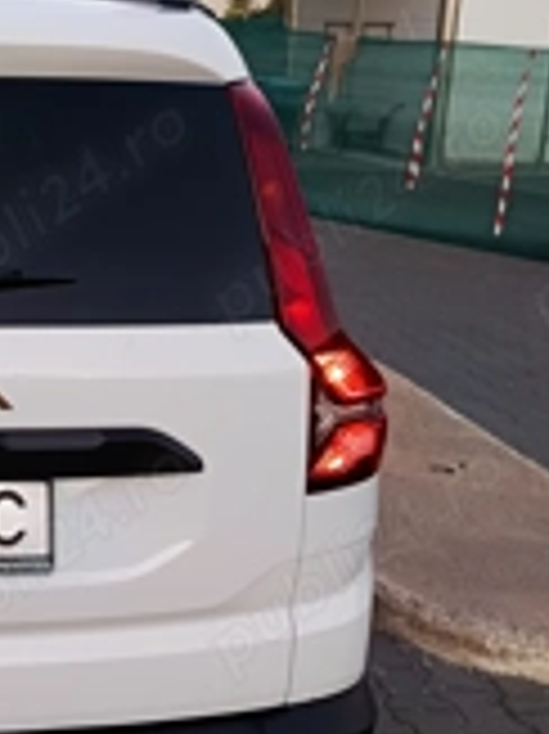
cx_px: -117
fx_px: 1249
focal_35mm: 59
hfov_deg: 22.7
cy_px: 288
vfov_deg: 32.6
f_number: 1.7
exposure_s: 1/50
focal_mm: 5.31
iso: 542
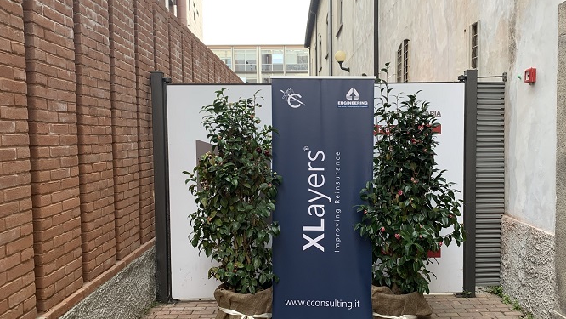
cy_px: 169
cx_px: 321
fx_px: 510
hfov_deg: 57.8
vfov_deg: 34.7
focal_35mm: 34
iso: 40
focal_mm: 4.25
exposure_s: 1/121
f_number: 1.8
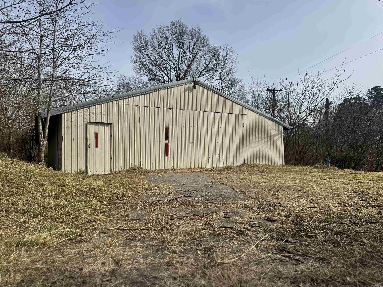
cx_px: 192
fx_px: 266
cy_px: 144
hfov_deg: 71.6
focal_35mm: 24
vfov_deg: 56.8
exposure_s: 1/7937
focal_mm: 6.76
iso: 80
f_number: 1.78
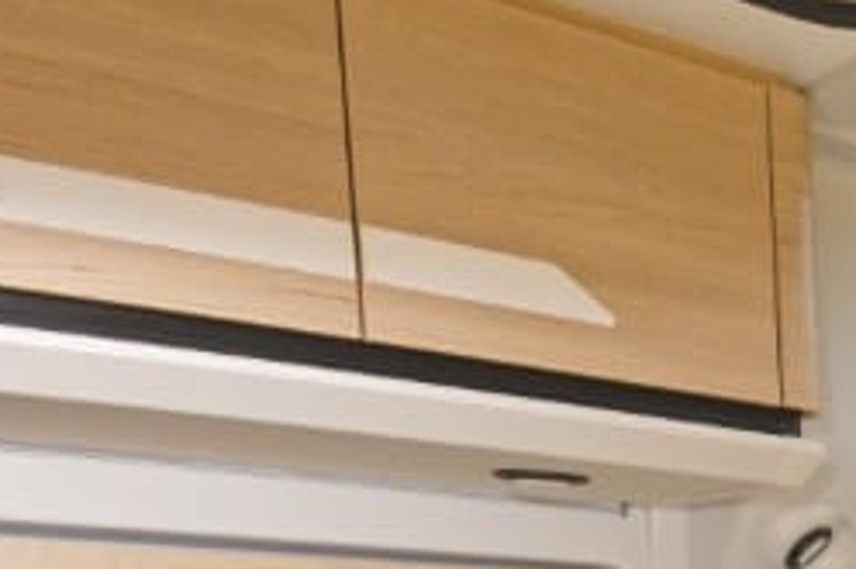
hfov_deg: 24.3
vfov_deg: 18.0
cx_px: 1329
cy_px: 981
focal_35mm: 62
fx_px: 1473
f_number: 6.3
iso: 100
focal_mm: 10
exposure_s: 1/160
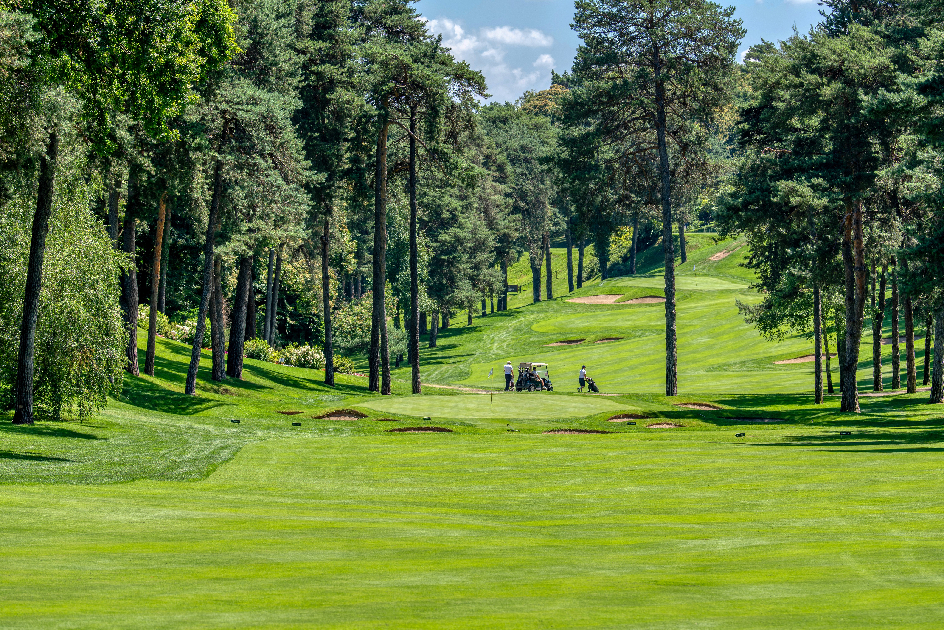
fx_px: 5244
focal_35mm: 200
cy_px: 315
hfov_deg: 10.3
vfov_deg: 6.9
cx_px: 472
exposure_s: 1/250
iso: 100
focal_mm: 200
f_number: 5.6
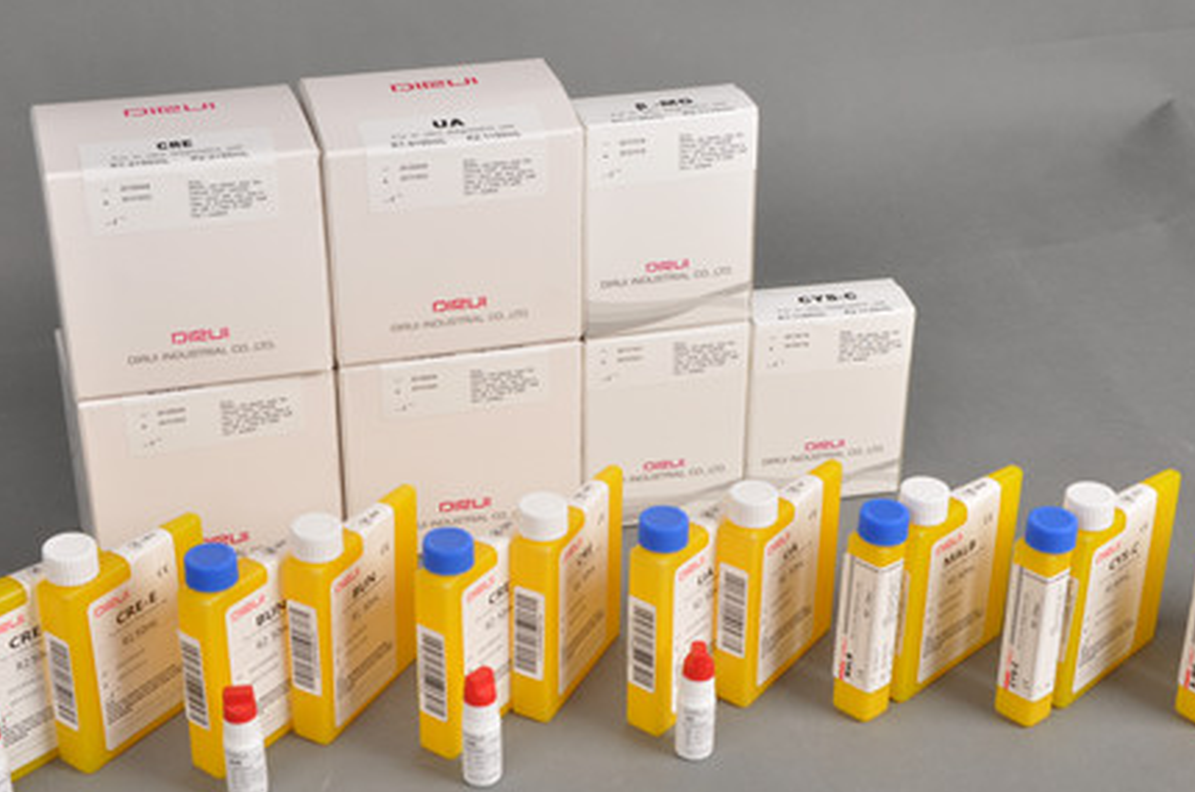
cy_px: 500
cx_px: 623
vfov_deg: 20.2
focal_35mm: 67
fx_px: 2220
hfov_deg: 30.1
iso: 200
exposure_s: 1/125
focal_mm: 32
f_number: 11
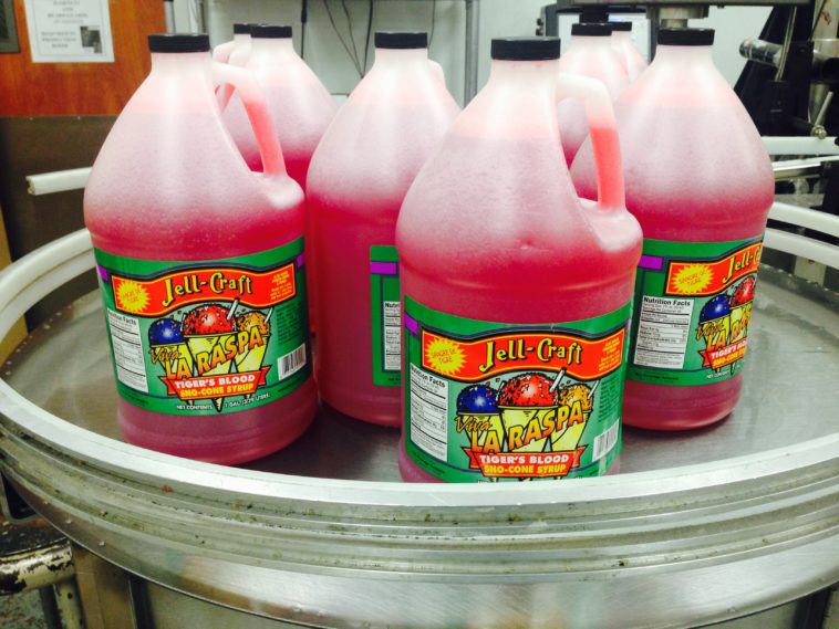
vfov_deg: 43.0
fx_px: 800
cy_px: 314
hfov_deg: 55.3
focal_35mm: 33
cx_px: 420
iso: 100
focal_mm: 4.12
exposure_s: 1/20
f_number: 2.4
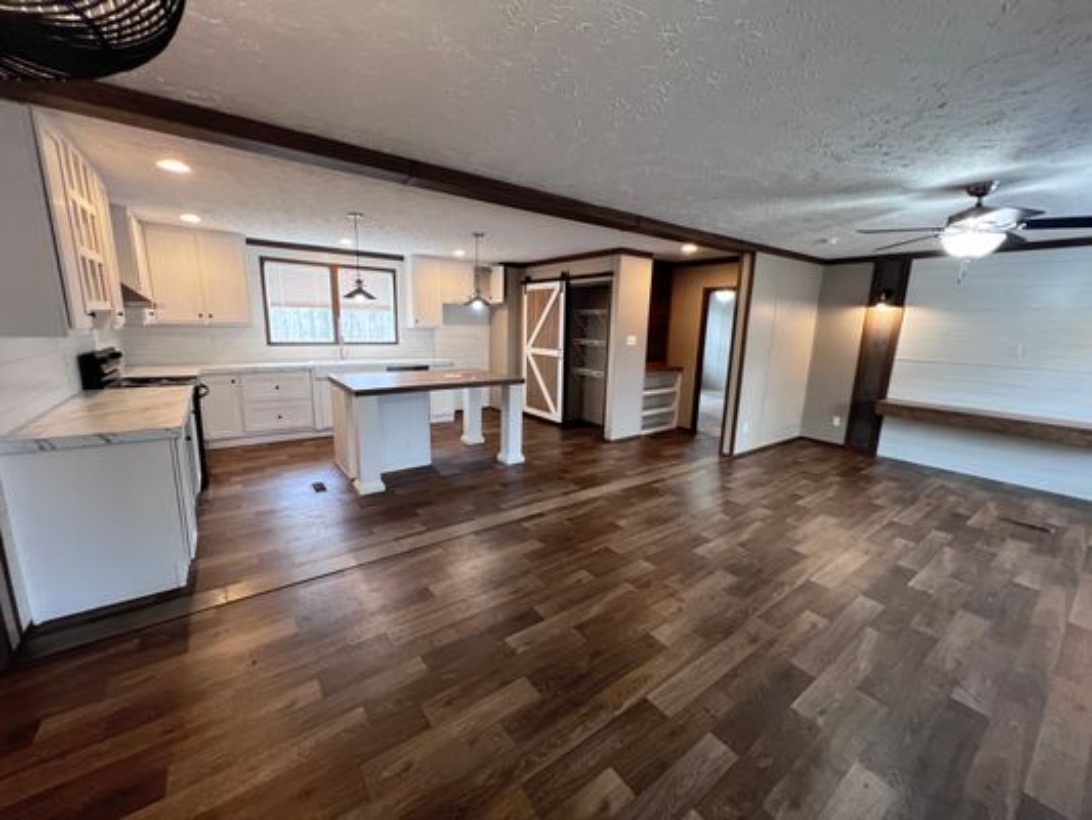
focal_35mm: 13
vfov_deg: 89.9
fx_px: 410
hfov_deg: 106.2
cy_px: 410
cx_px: 546
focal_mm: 1.57
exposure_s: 1/60
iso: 400
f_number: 1.8
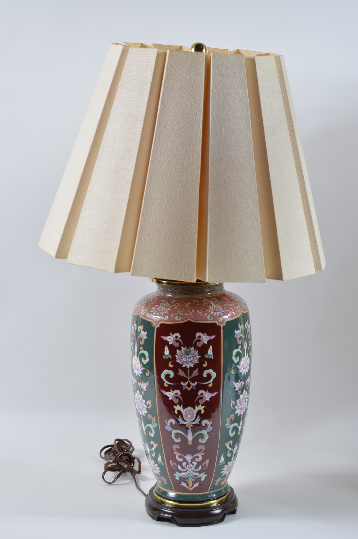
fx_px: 1233
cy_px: 270
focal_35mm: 82
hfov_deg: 16.5
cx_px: 179
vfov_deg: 24.6
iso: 100
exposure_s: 1/80
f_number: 7.1
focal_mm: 55
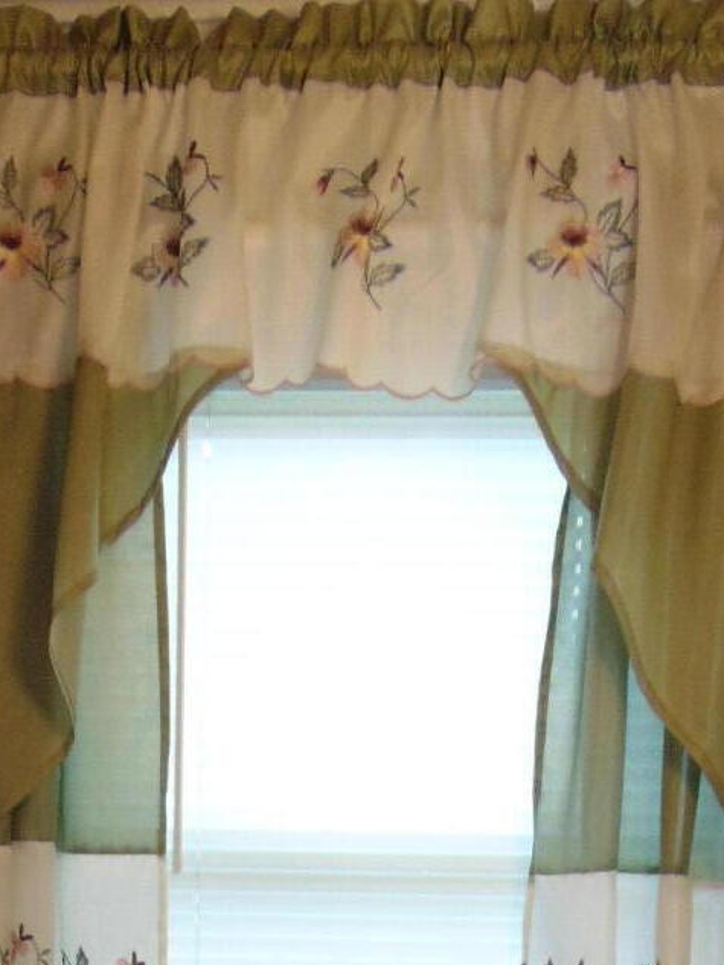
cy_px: 1500
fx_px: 2202
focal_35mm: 79
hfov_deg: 18.6
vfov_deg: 20.6
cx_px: 227
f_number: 3
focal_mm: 4.5
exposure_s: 1/30
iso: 100
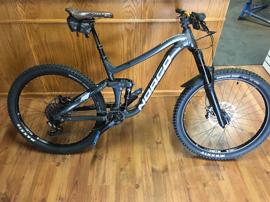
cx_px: 135
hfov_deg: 61.7
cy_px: 101
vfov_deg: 48.2
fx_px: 226
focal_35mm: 29
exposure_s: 1/30
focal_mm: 4.15
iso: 160
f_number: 2.2
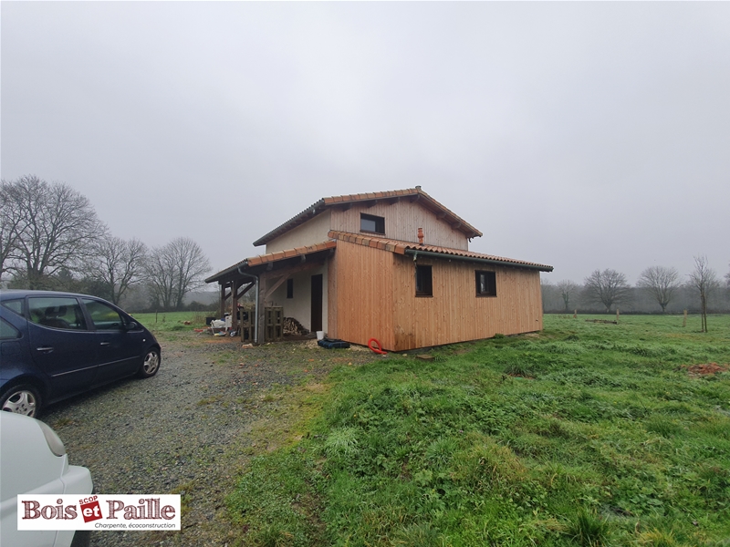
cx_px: 365
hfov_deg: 106.2
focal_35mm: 13
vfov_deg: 89.9
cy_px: 274
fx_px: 274
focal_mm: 1.8
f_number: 2.2
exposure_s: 1/115
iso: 50
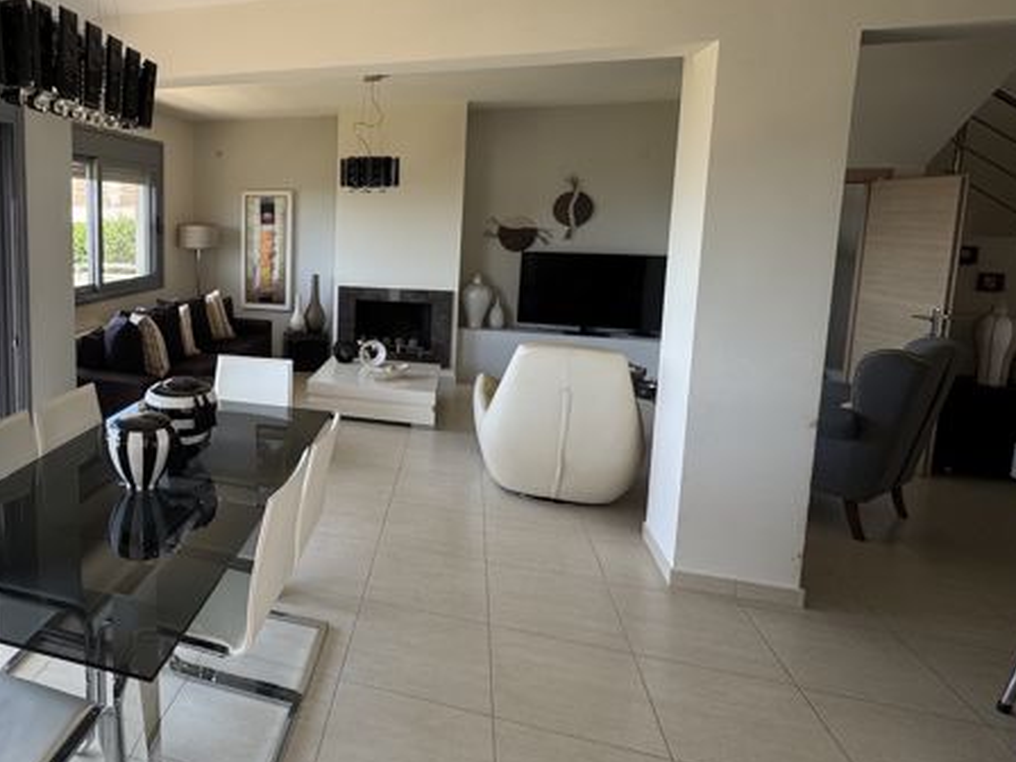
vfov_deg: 60.3
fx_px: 646
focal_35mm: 22
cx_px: 247
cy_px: 286
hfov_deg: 70.9
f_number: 2.2
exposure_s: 1/99
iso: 50
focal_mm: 2.22
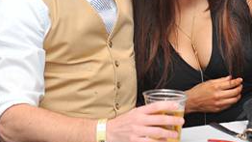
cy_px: -22
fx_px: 1028
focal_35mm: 154
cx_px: 163
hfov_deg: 14.0
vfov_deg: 7.8
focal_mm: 70
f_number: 5
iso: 1000
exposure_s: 1/100
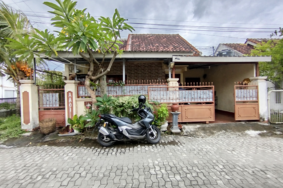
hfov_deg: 96.7
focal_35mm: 16
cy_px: 92
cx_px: 142
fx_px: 126
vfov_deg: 73.7
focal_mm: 1.65
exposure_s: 1/128
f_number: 2.2
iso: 50
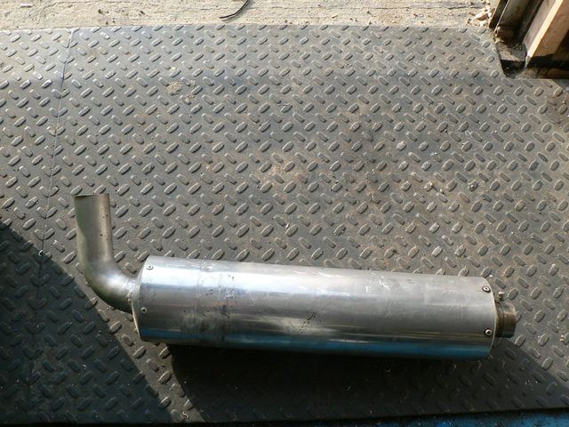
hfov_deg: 51.4
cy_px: 214
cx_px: 284
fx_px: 592
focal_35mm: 36
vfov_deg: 39.7
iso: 80
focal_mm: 6
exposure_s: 1/80
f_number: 3.6
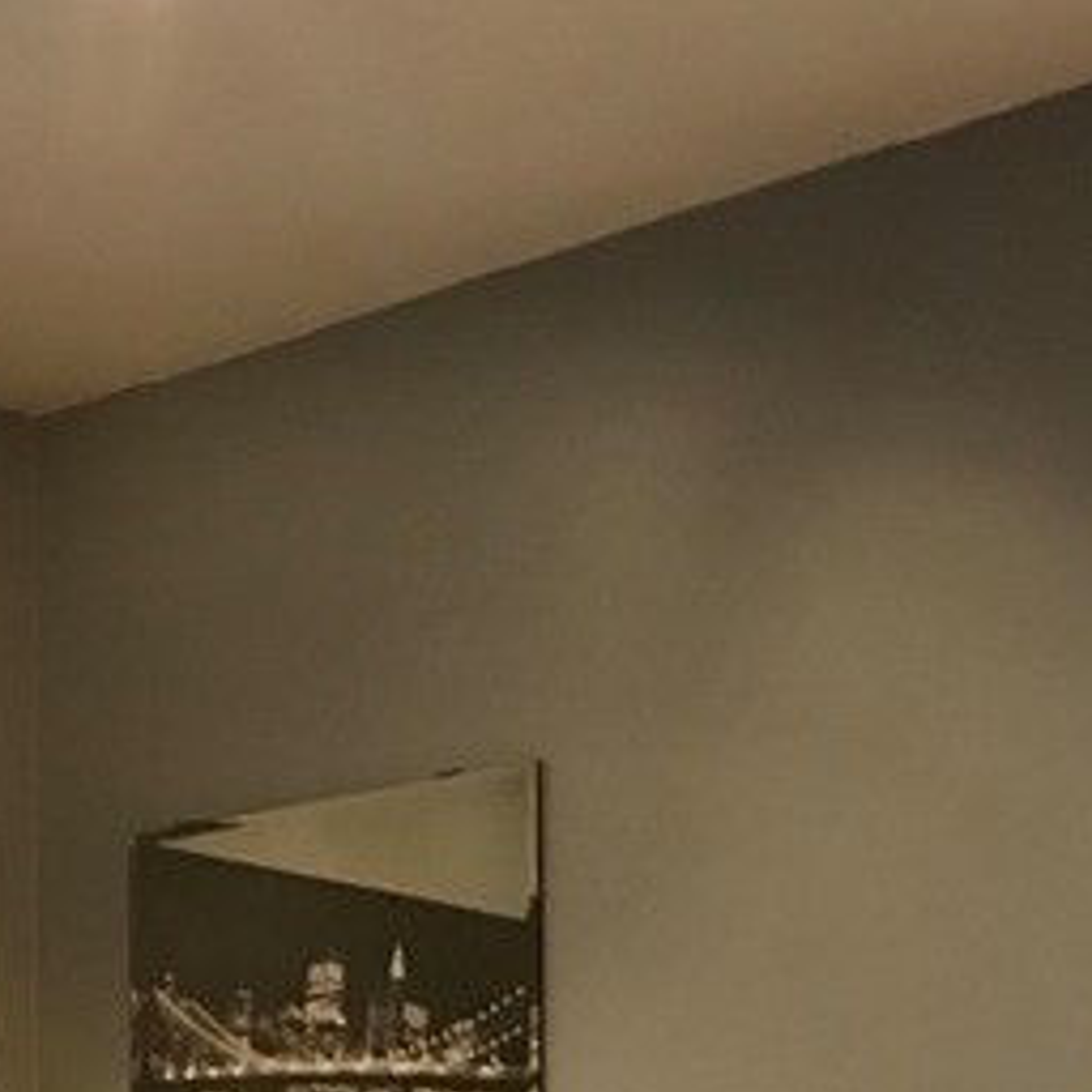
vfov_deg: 16.7
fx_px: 3533
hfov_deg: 17.1
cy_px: 1391
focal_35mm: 99
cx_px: -26
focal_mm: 3.99
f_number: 1.8
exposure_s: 1/9
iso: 100
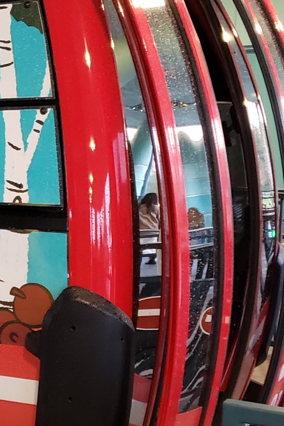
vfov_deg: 23.9
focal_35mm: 85
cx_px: -284
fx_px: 1005
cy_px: 199
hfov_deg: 13.7
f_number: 1.5
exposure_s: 1/20
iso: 250
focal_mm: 4.3
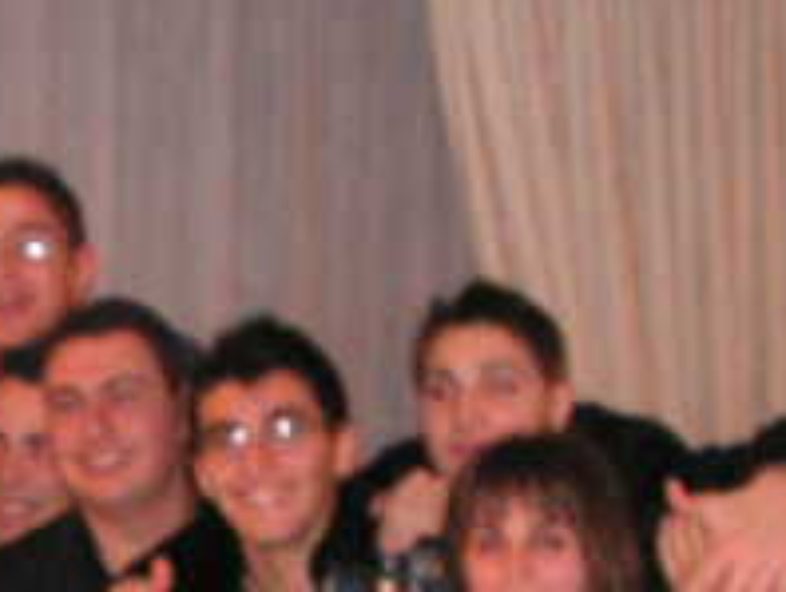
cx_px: 4
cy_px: 783
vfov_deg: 10.2
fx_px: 3228
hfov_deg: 13.7
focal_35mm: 142
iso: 200
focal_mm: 7.4
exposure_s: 1/40
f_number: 3.2
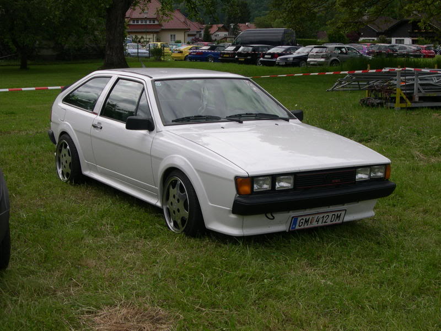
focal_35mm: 57
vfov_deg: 25.7
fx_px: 726
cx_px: 220
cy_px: 166
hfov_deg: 33.8
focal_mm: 12.2
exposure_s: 1/164
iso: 100
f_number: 9.2
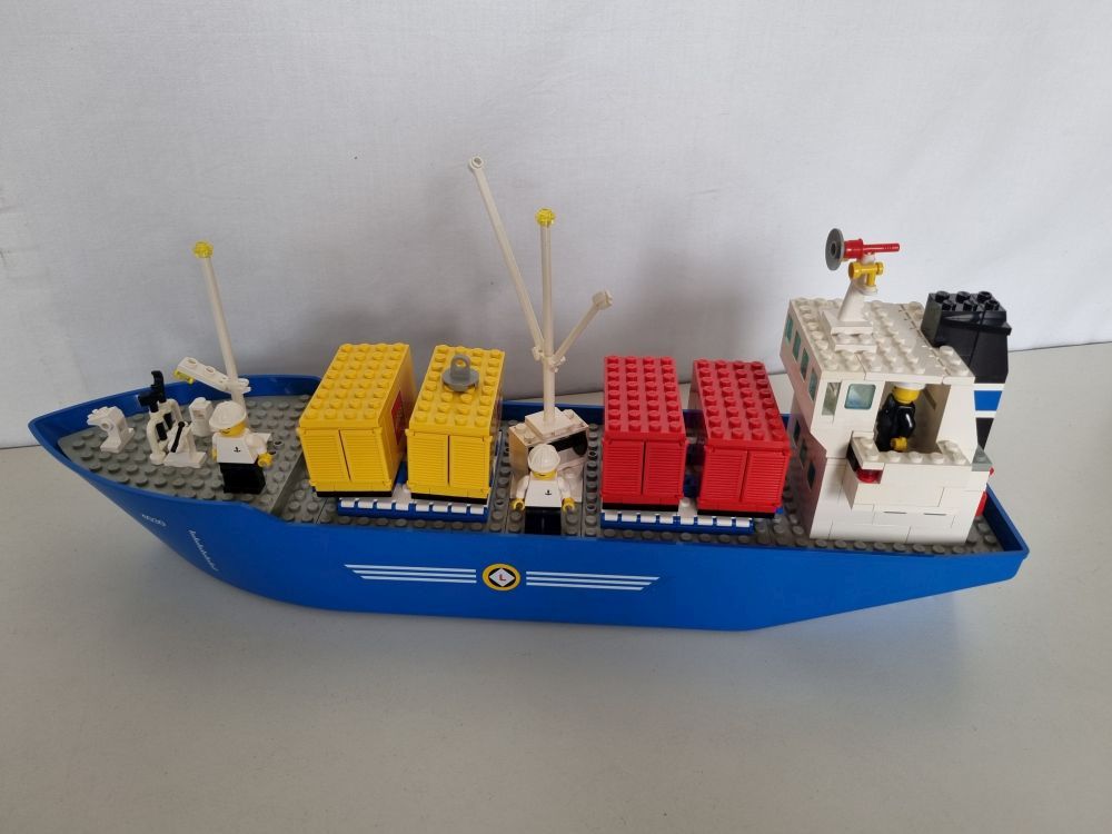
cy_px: 417
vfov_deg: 53.1
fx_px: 835
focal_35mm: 26
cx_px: 556
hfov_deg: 67.3
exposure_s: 1/100
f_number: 1.8
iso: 80
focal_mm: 5.4
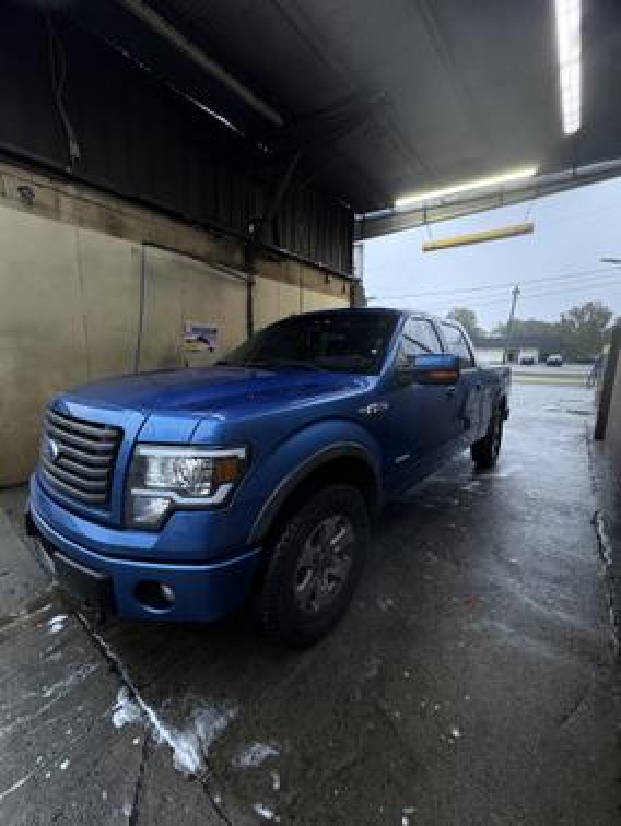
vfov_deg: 102.0
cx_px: 310
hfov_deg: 85.7
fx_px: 334
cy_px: 413
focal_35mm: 14
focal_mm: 2.22
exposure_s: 1/120
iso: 320
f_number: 2.2
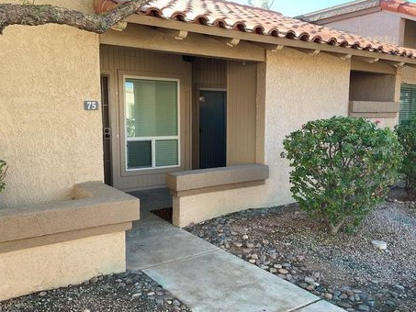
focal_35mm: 32
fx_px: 385
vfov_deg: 44.2
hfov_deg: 56.8
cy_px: 163
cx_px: 204
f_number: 1.8
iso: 16
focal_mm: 3
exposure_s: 1/129
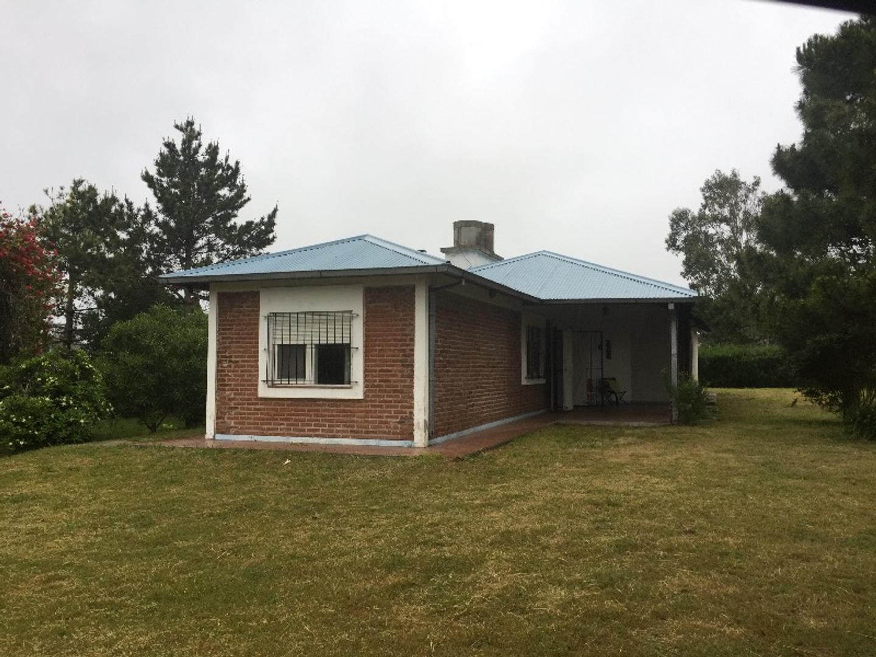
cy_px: 328
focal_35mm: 29
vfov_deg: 48.2
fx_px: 734
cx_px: 438
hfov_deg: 61.7
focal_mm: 4.15
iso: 32
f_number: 2.2
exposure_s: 1/100
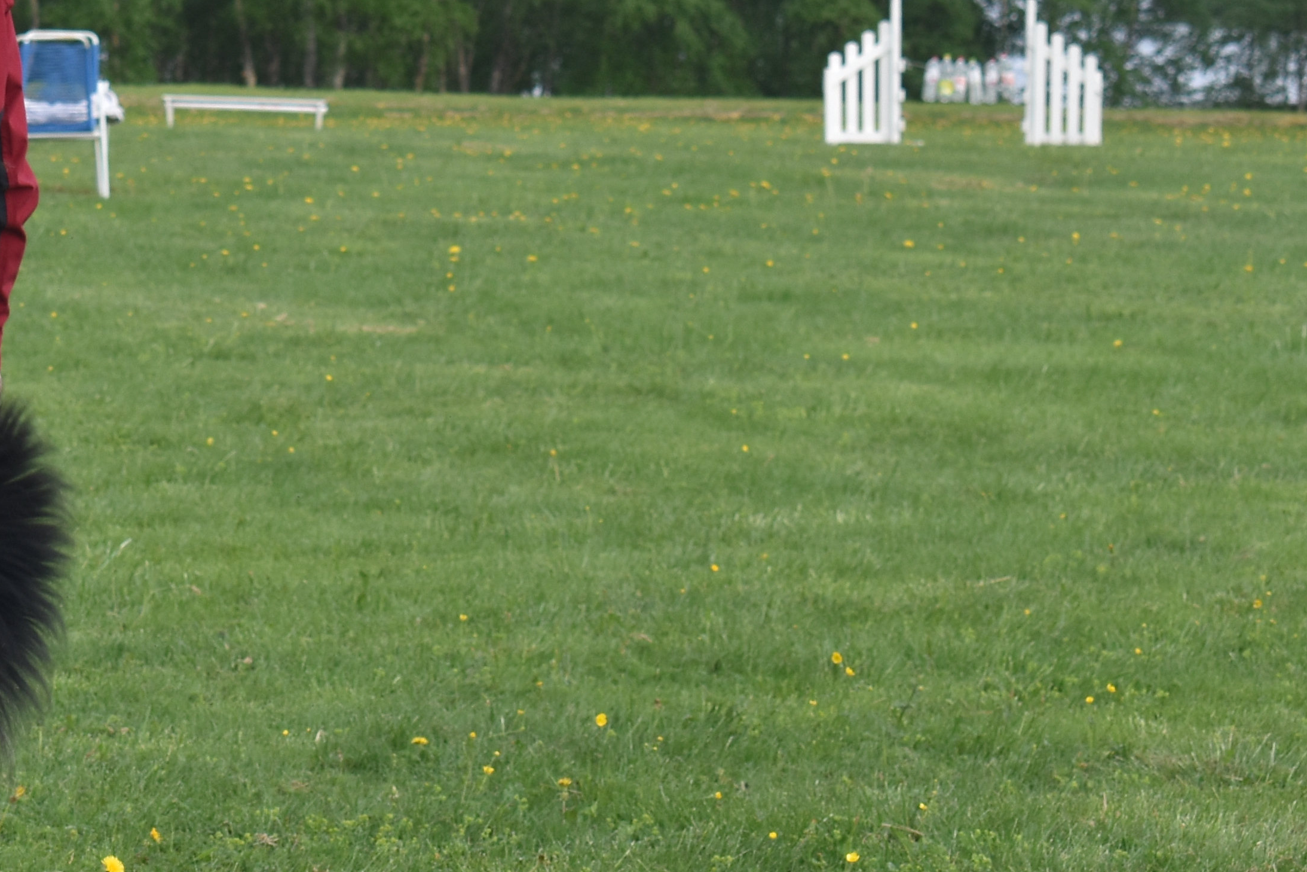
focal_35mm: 226
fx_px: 8218
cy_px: 90
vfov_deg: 6.1
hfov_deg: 9.0
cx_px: -151
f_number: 8
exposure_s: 1/250
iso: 200
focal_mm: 55
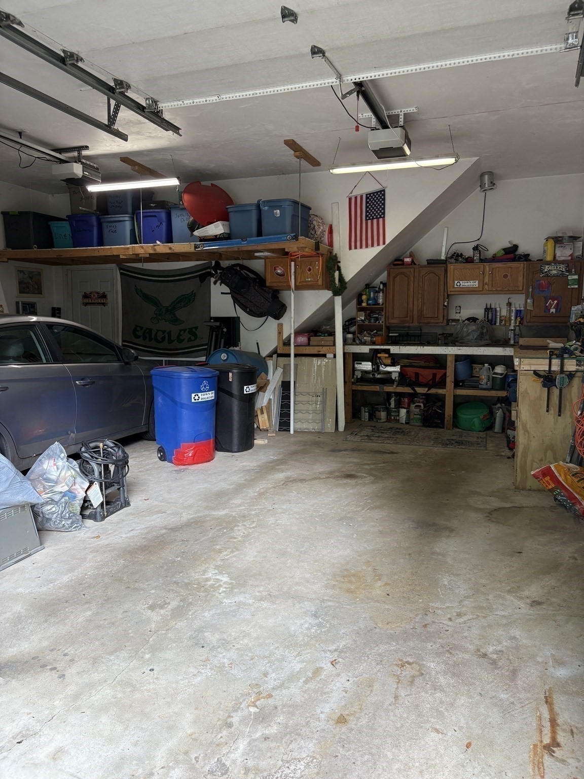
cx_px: 292
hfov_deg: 53.1
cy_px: 390
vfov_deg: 67.3
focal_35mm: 26
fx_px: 585
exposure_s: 1/122
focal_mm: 5.96
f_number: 1.6
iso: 50
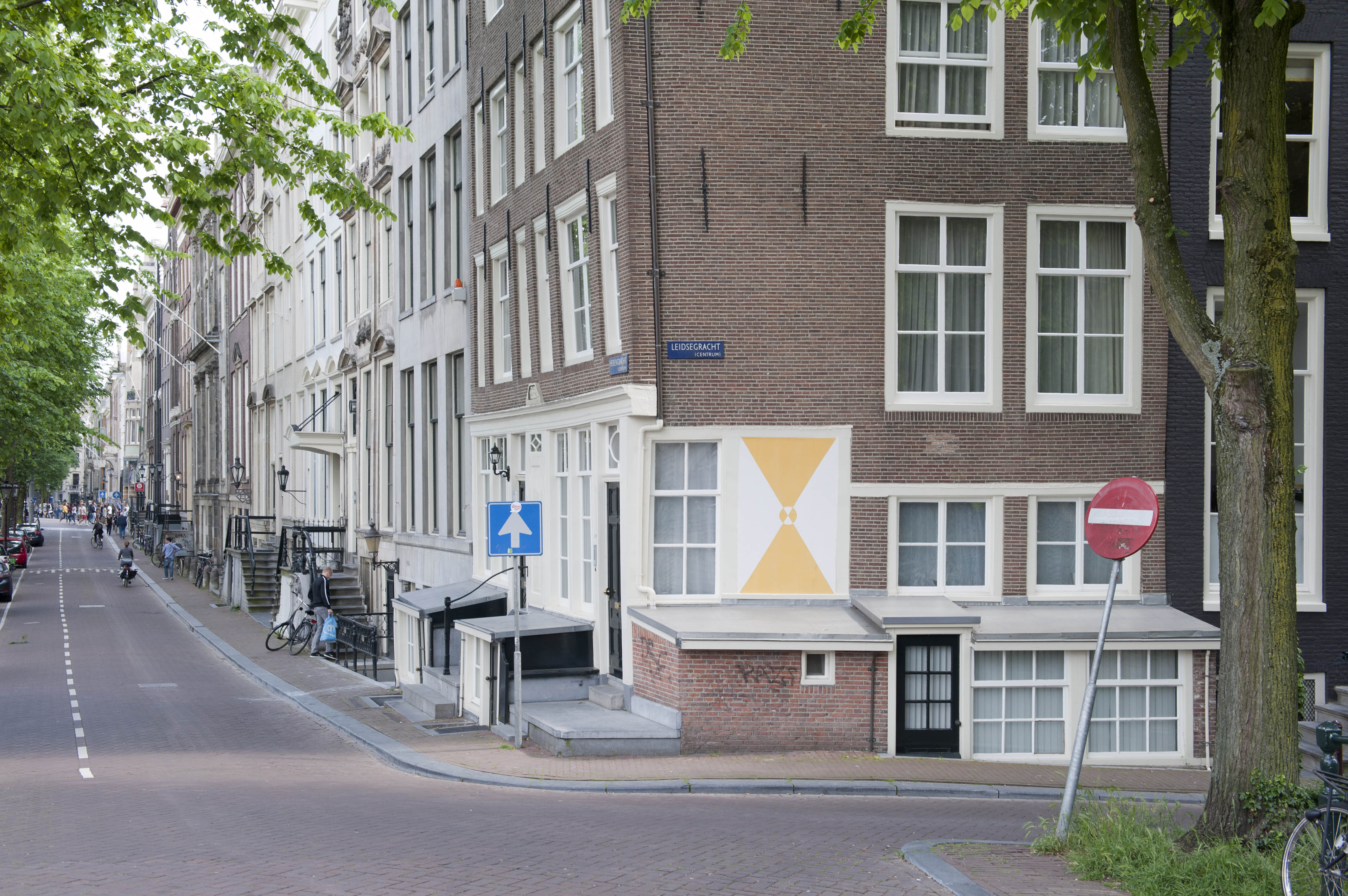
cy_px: 448
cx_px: 674
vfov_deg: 35.0
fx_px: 1422
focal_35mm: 38
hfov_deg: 50.7
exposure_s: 1/160
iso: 400
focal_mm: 38
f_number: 7.1
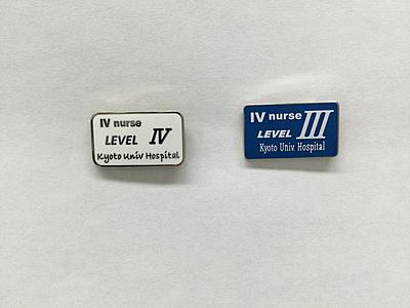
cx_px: 205
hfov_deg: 58.4
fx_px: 367
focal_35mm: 31
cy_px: 154
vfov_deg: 45.4
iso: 25
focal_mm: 3.3
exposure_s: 1/30
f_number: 2.4
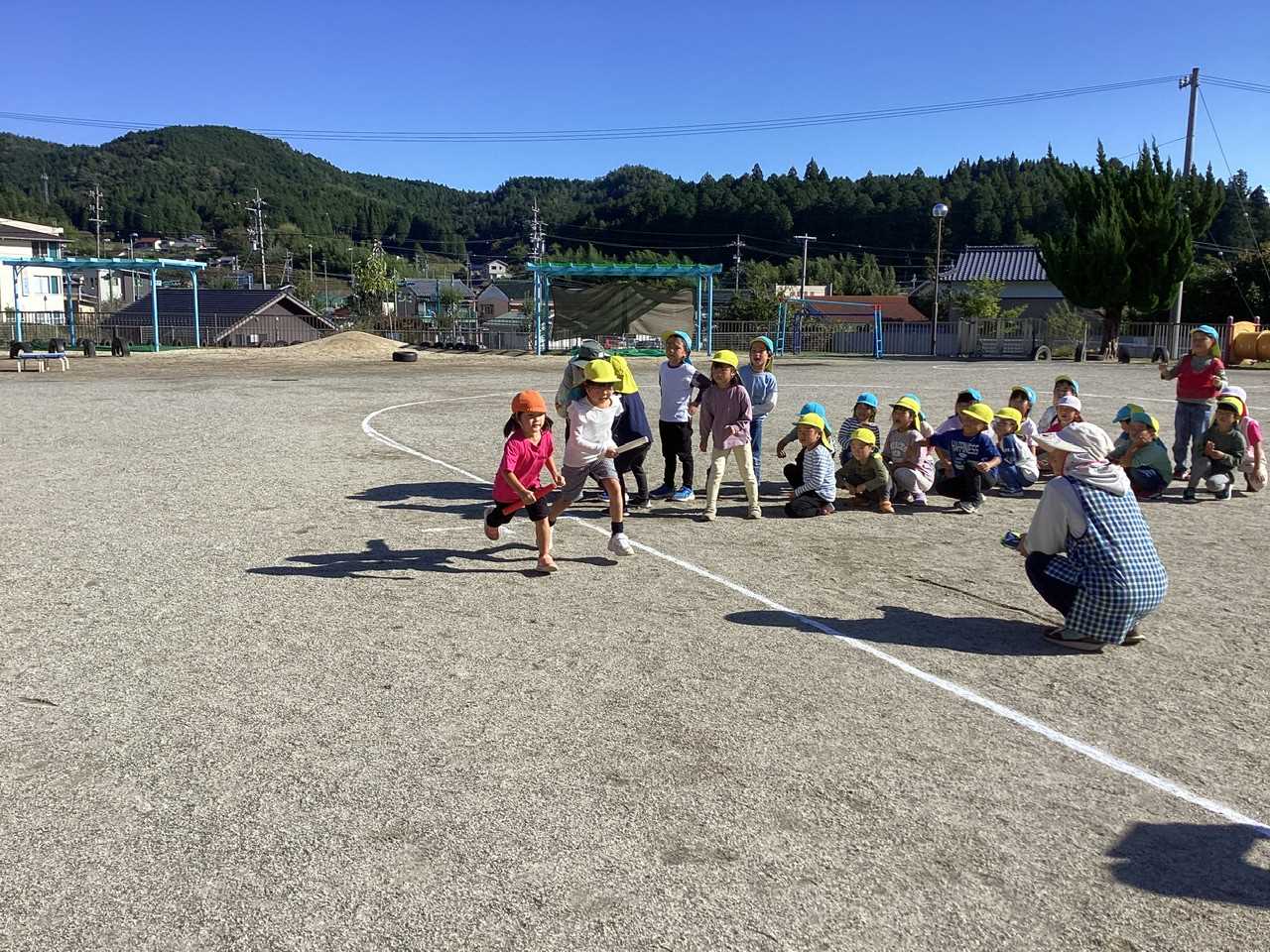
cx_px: 635
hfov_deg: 58.4
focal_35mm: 31
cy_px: 476
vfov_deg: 45.4
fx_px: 1137
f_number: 2.4
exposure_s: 1/1538
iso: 25
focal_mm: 3.3
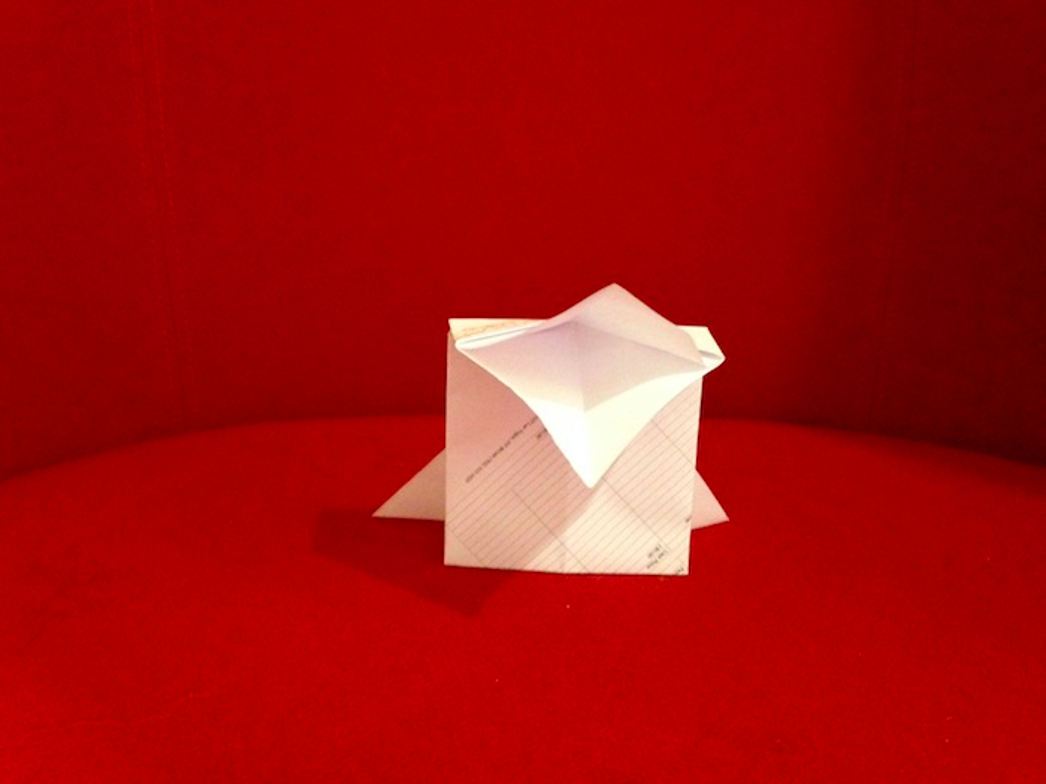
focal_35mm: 33
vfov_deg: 42.9
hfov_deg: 55.4
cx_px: 523
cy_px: 392
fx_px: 997
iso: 640
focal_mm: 4.12
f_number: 2.4
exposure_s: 1/15
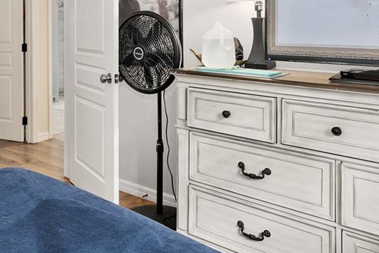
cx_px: 100
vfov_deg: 32.6
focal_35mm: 39
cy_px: 27
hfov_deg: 47.9
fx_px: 411
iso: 500
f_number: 7.1
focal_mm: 14
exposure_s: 1/8
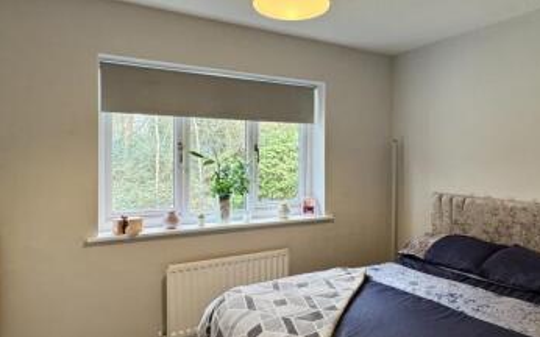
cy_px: 165
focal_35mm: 25
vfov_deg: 49.2
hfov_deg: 72.4
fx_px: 368
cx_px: 291
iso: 200
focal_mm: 2.22
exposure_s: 1/100
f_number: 2.2
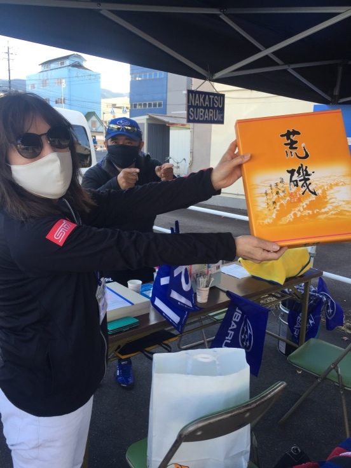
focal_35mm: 29
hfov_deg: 48.2
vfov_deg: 61.7
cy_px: 234
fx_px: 392
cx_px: 176
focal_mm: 4.15
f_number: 2.2
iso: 32
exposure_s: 1/177
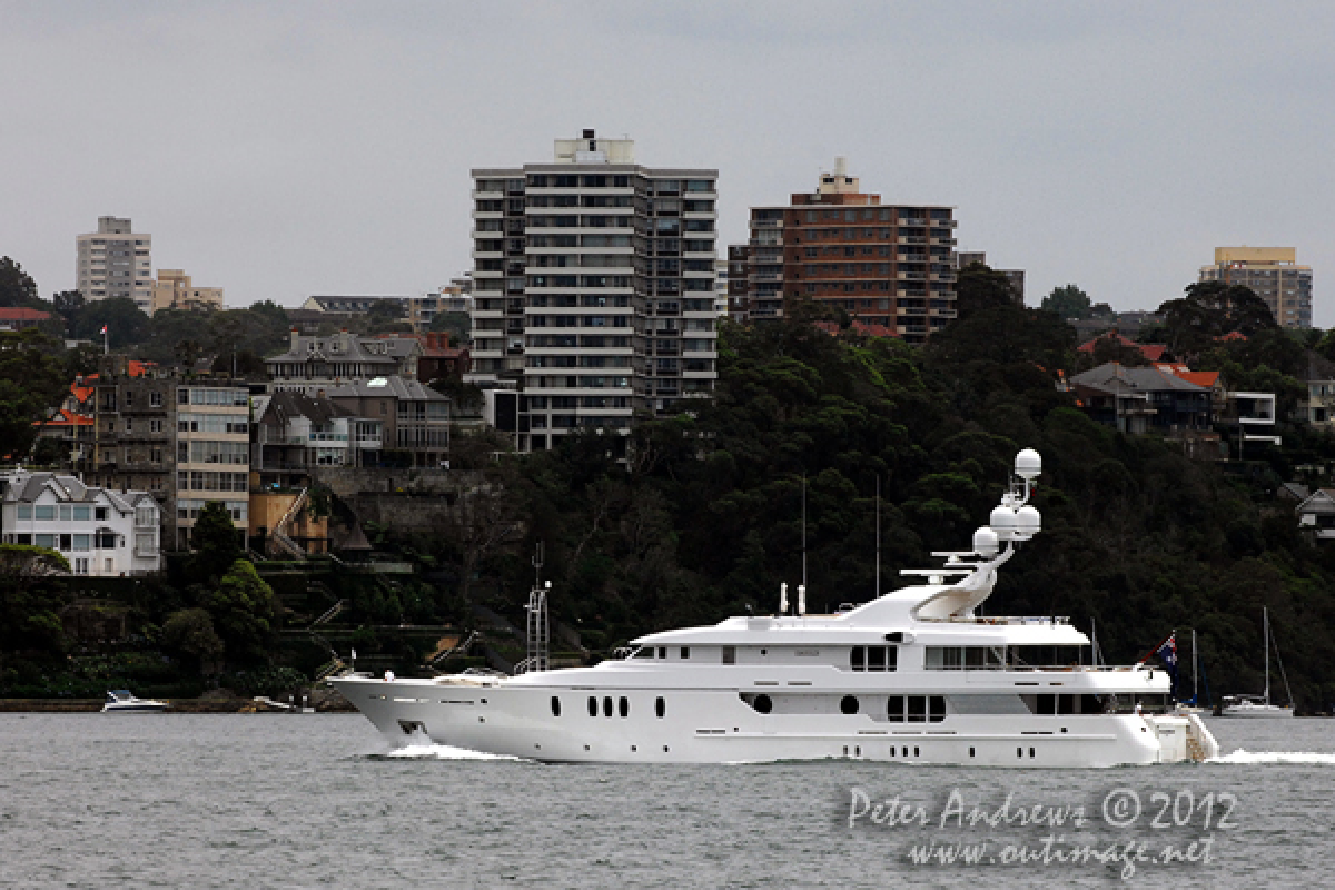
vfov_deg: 4.6
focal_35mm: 300
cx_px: 668
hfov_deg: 6.9
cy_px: 445
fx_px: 11124
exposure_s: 1/1000
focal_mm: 200
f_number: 7.6
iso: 400
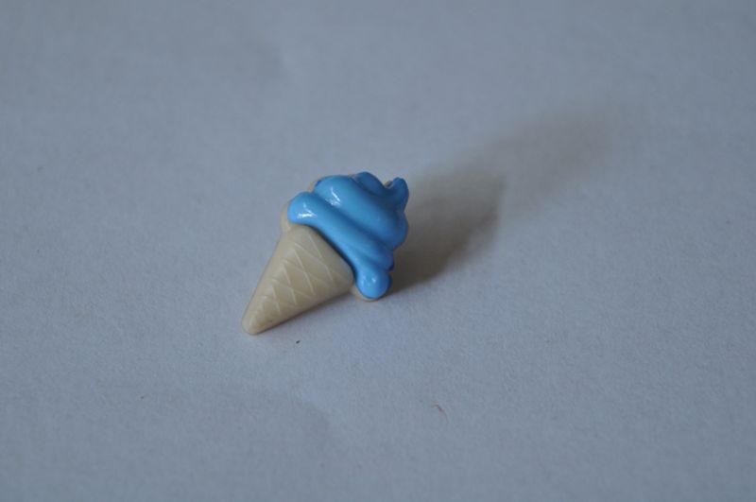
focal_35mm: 82
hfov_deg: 24.7
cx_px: 378
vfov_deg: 16.5
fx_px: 1730
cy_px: 251
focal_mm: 55
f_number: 5.6
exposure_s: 1/60
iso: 500
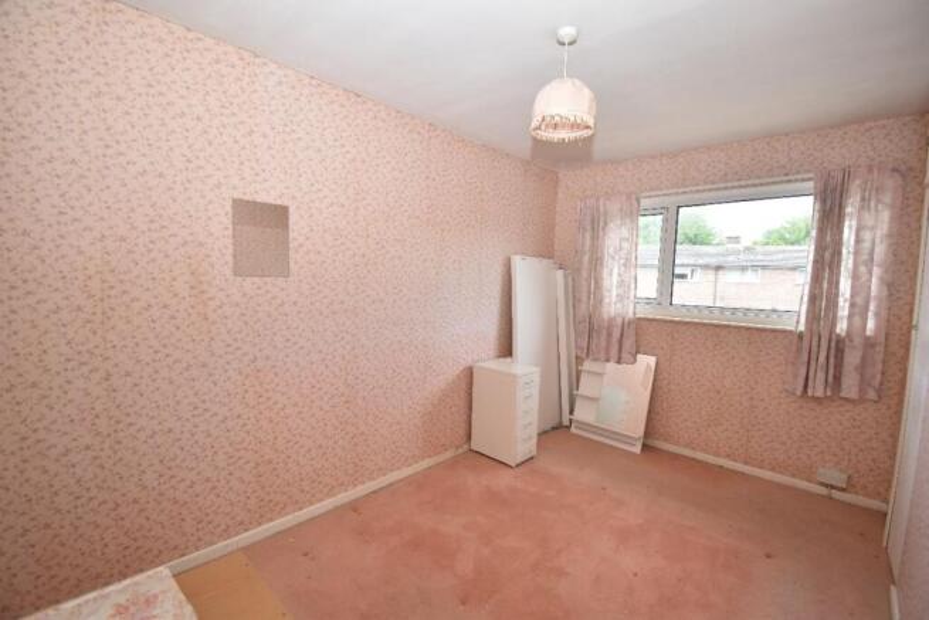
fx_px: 387
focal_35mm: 15
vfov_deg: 77.4
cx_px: 464
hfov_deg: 100.4
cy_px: 310
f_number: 5
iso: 640
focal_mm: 10
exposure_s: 1/200
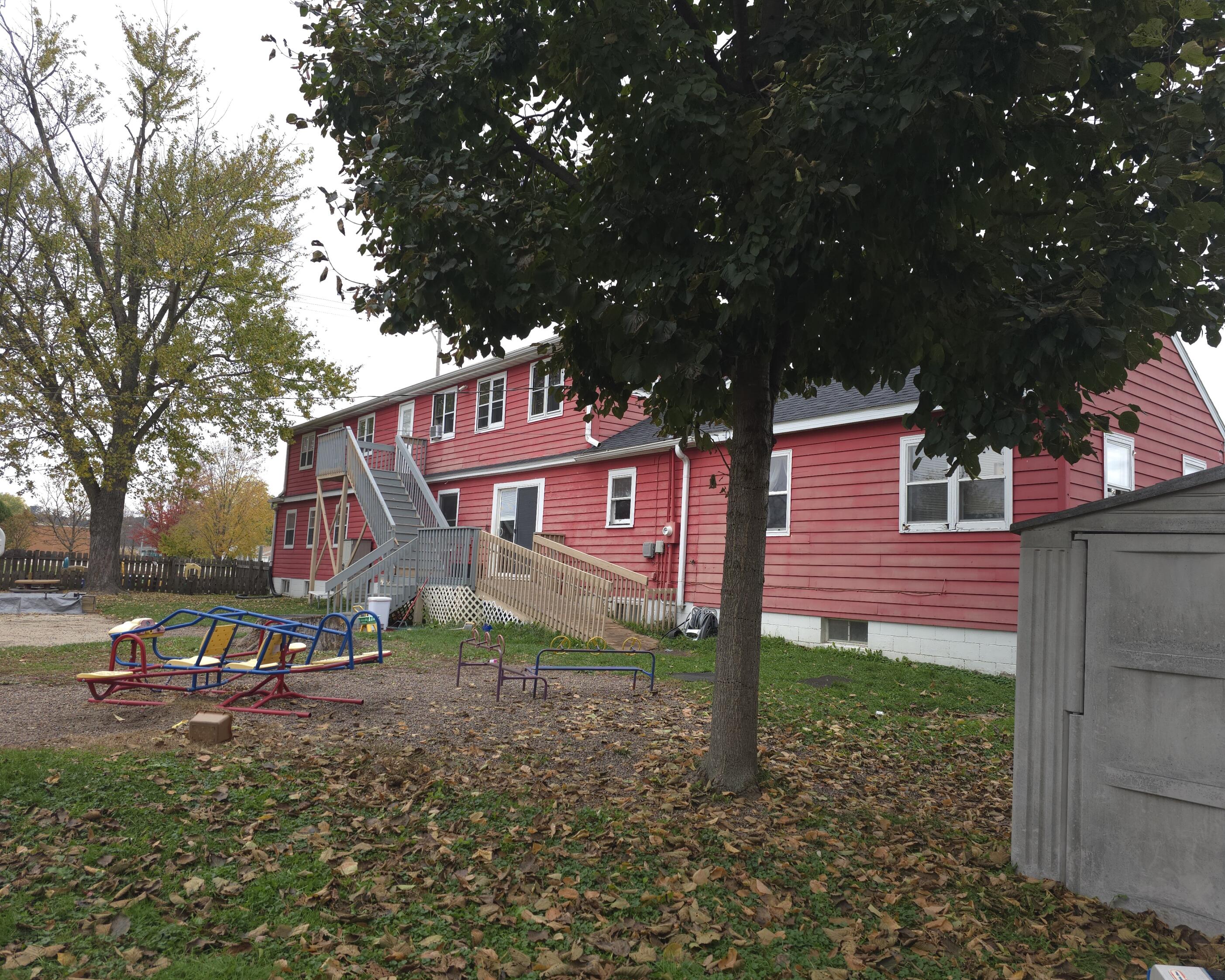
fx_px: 870
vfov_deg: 58.8
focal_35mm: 24
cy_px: 491
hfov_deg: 70.2
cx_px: 648
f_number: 1.7
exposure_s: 1/120
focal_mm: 6.3
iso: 25
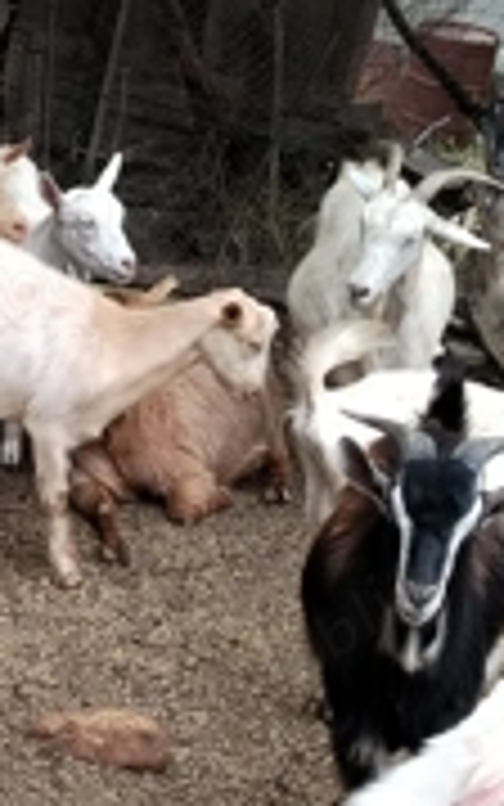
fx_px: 2503
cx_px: -86
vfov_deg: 18.1
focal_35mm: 114
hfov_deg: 11.3
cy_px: 675
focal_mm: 5.25
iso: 100
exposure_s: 1/132
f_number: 1.75
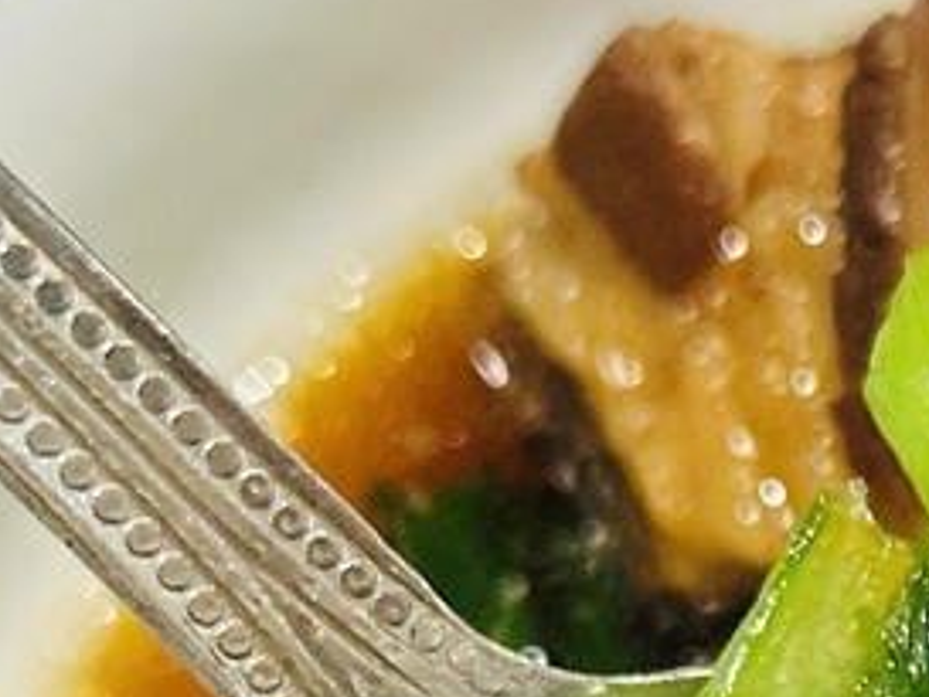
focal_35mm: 211
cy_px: 1017
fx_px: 5665
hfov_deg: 9.2
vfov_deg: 7.0
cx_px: 1331
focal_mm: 6.86
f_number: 1.78
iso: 400
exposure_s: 1/40
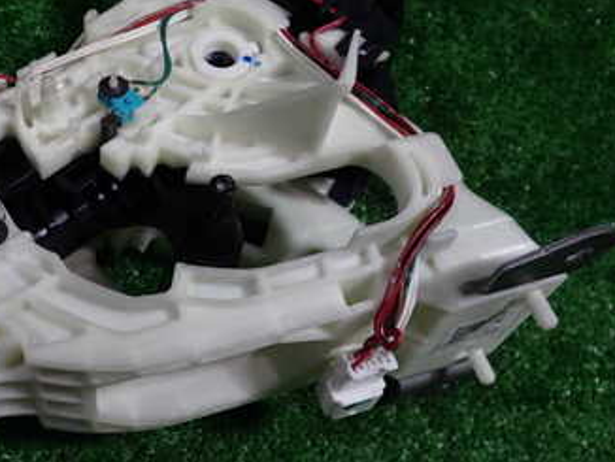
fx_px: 818
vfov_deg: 31.4
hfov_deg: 40.4
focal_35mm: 46
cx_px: 179
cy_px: 179
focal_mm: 4.5
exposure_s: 1/60
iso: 125
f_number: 2
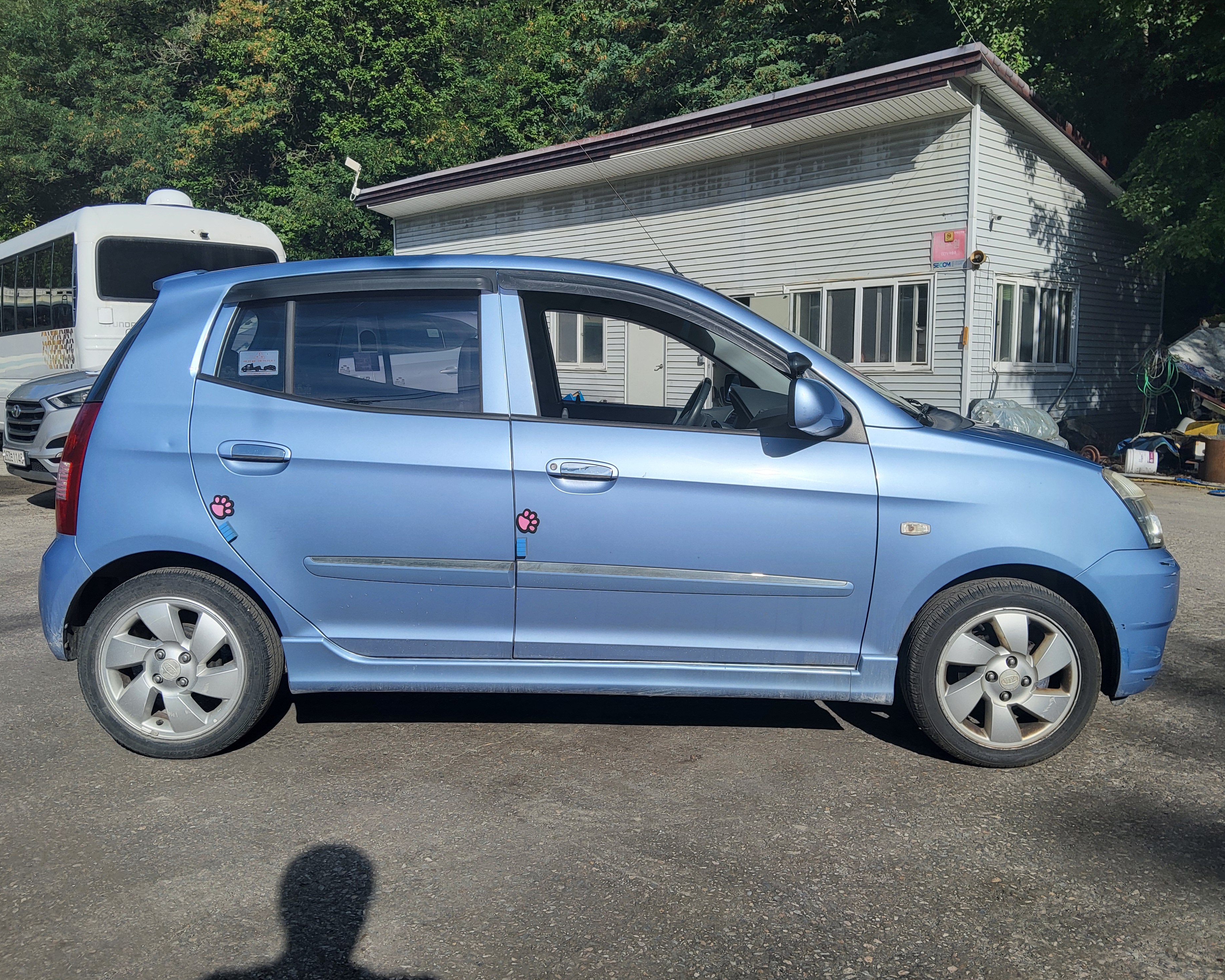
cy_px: 474
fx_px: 1015
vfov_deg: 51.5
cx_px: 614
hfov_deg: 62.2
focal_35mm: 28
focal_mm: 3.98
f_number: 1.8
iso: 12
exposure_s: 1/1179
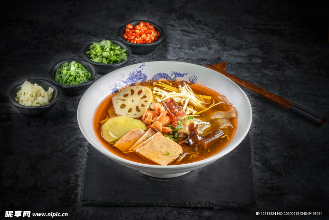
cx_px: 164
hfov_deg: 19.5
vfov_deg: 13.0
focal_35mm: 105
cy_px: 110
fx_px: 960
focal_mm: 105
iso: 125
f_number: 14
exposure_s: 1/125
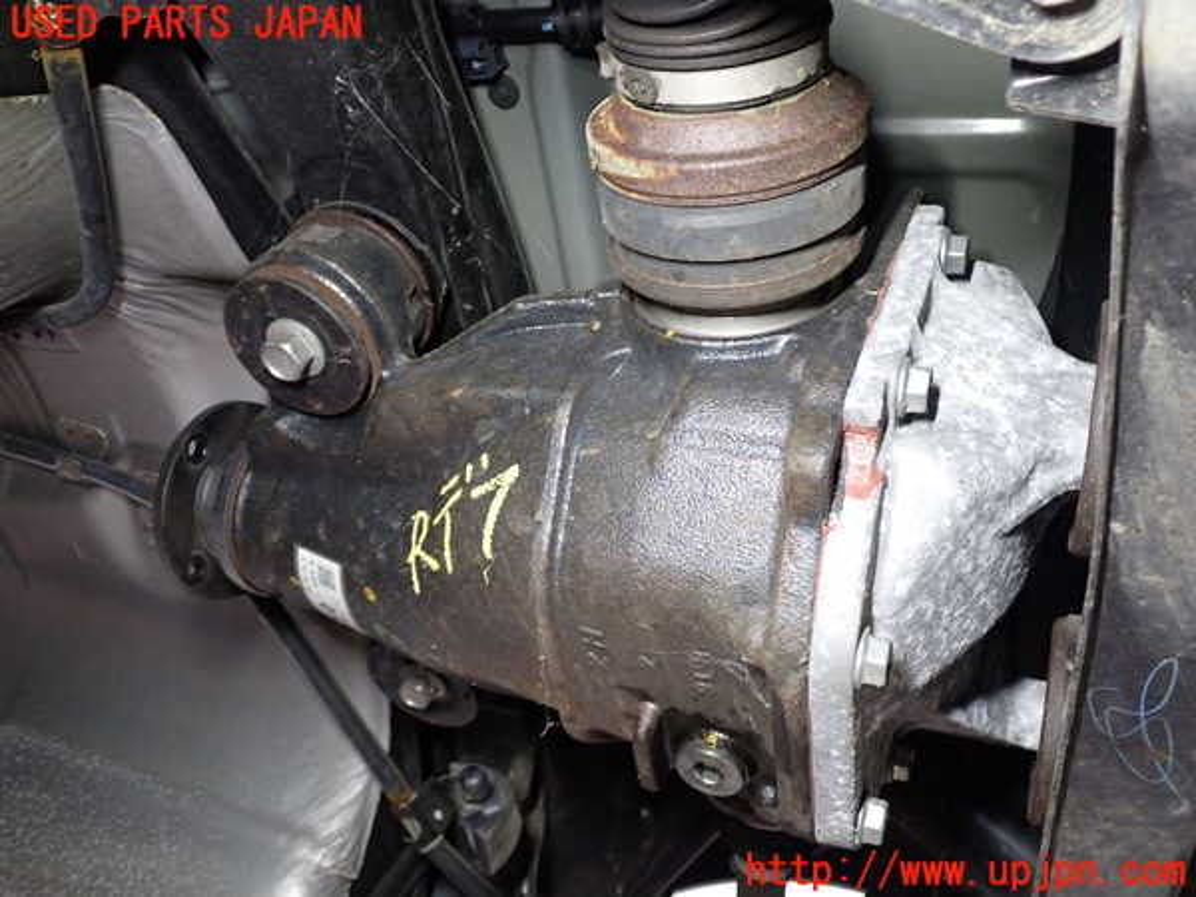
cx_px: 598
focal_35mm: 30
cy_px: 448
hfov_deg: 60.0
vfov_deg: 46.8
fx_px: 1037
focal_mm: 5.4
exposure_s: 1/30
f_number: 2.3
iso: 320
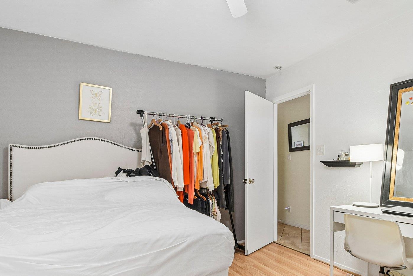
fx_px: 252
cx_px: 227
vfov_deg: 57.0
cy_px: 160
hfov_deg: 78.4
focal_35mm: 22
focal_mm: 10
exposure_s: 1/4
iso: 400
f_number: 8
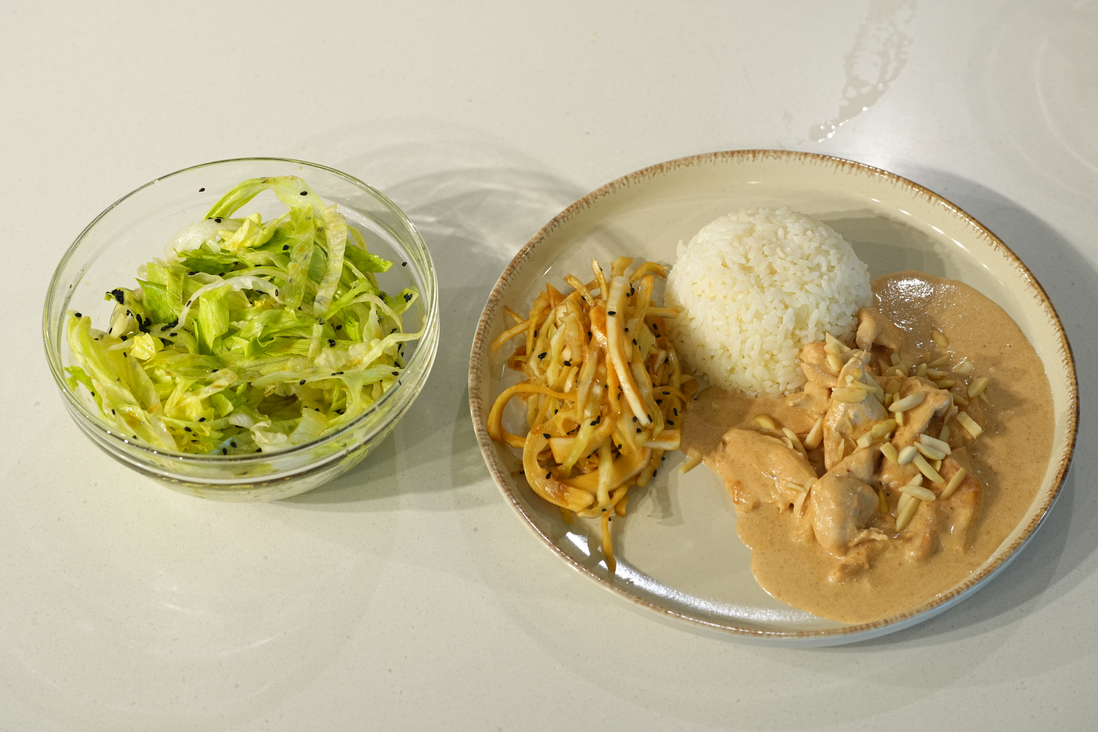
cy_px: 366
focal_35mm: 70
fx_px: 2135
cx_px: 549
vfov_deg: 19.5
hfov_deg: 28.8
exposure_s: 1/100
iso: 800
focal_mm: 70
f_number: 6.3
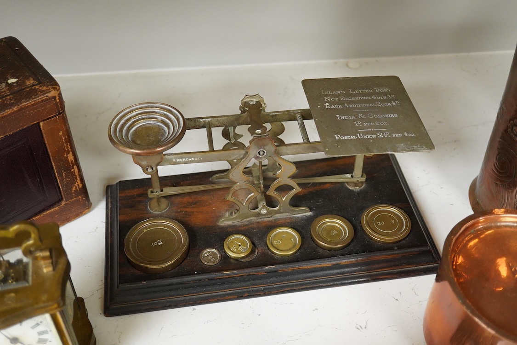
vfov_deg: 29.9
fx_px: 646
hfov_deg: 43.6
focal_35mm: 45
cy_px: 172
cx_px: 258
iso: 2500
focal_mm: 30
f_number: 3.5
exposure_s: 1/160
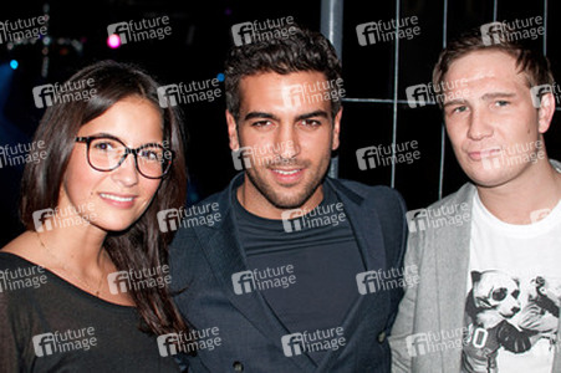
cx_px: 280
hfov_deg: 37.9
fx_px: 818
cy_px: 186
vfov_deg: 25.7
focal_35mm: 52
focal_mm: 35
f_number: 2.8
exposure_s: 1/125
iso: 320
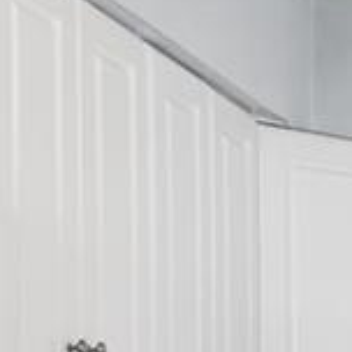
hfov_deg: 11.3
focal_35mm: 132
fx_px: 1520
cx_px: 811
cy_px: 588
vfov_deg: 12.3
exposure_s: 1/2
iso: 160
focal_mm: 14.8
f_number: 8
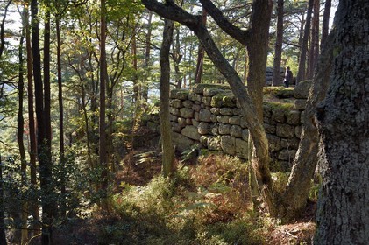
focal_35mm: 40
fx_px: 410
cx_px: 184
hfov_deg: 48.5
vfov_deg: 33.3
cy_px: 122
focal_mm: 40
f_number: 11
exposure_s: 1/60
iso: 800
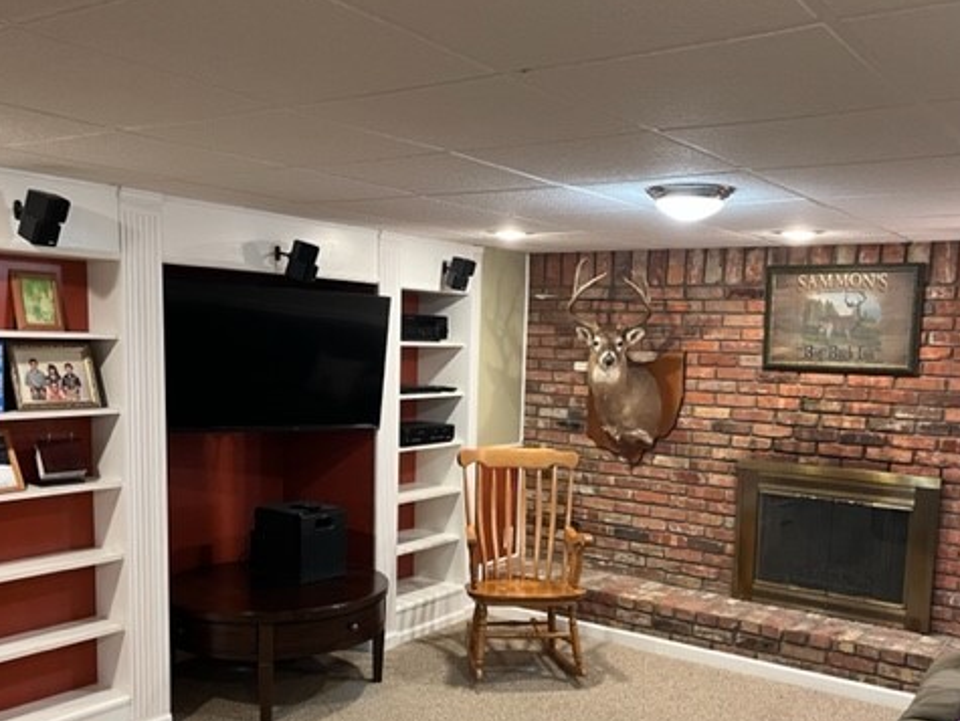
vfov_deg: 40.4
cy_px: 458
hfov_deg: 52.5
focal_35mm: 35
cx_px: 525
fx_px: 971
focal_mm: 5.1
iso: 320
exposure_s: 1/60
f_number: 1.6
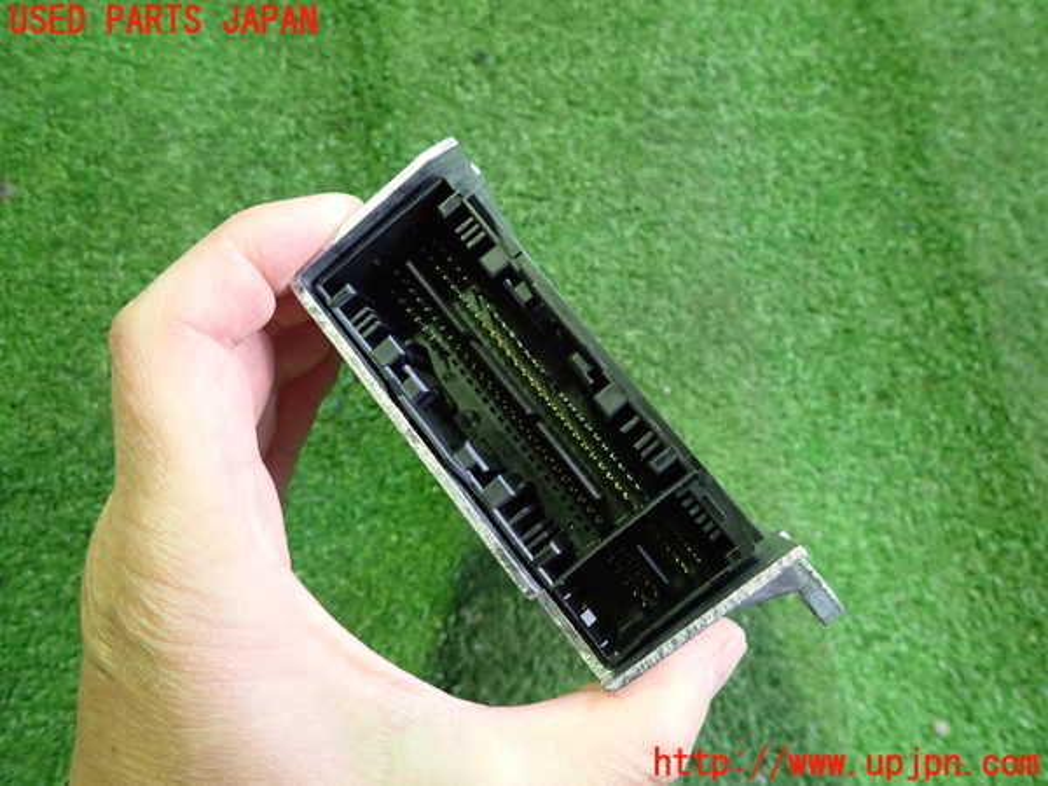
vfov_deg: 54.9
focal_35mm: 25
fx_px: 757
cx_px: 524
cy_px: 393
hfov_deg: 69.4
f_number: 2
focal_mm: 4.5
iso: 500
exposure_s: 1/30
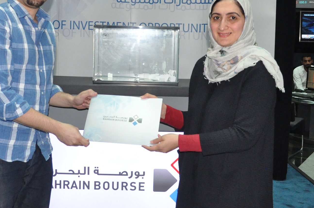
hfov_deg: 36.8
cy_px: 64
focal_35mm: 54
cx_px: 125
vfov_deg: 24.8
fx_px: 470
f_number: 4.5
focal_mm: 18
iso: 2200
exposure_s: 1/200
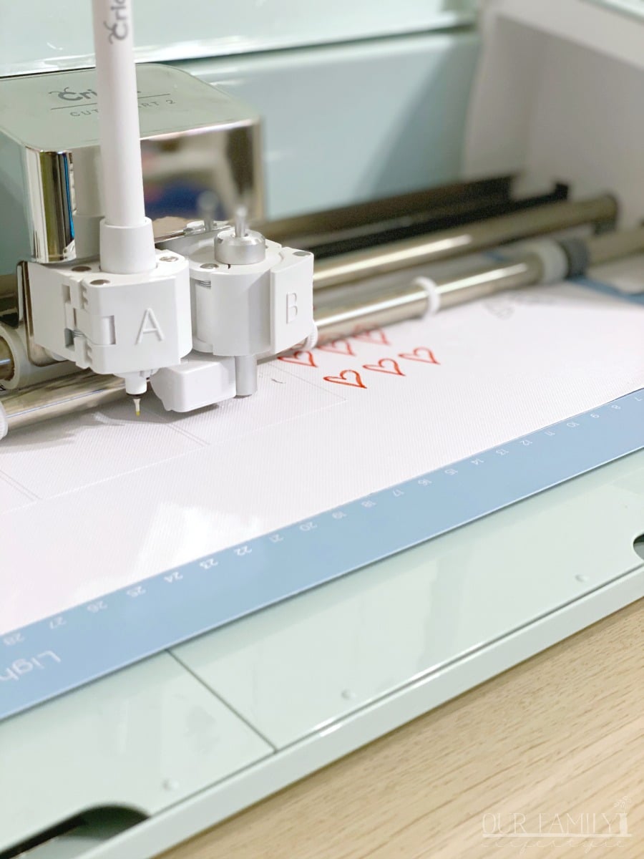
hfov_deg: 28.0
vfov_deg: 36.8
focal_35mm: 52
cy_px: 430
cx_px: 322
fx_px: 1290
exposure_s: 1/40
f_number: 2
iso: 200
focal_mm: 6
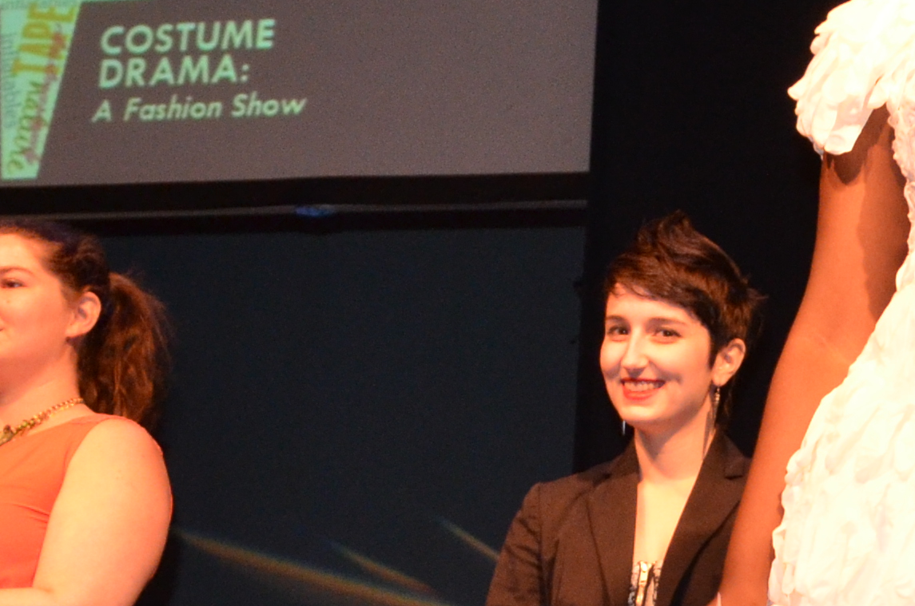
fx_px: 3603
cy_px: 446
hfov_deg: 14.1
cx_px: 1080
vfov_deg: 9.6
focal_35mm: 142
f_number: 4
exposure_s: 1/60
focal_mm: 22
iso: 1100
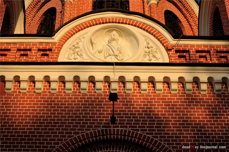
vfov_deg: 18.1
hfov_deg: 27.0
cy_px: 76
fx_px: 476
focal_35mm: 75
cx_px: 114
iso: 500
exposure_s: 1/2000
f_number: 4.5
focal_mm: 50
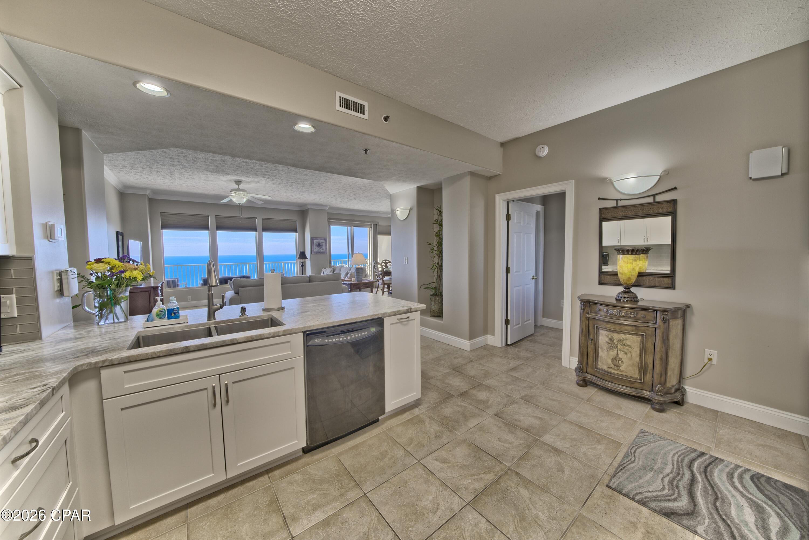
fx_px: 270
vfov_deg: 90.1
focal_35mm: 12
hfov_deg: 112.6
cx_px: 404
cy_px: 270
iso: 800
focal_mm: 12
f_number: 13
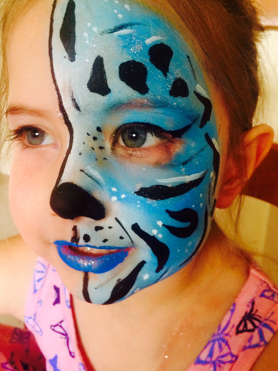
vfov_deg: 52.6
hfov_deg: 40.7
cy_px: 186
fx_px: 375
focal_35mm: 35
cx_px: 134
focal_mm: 4.15
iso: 160
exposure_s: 1/30
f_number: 2.2
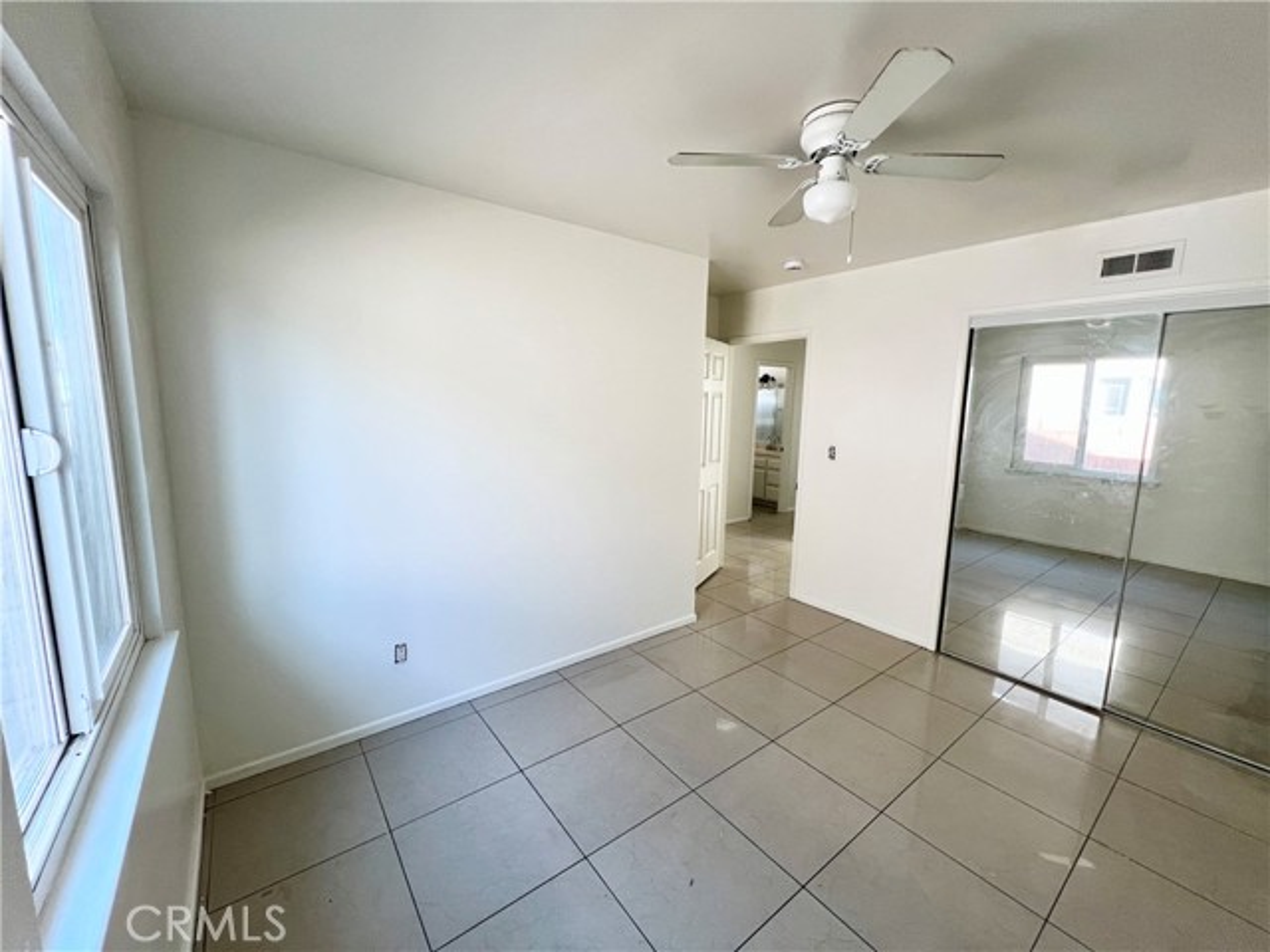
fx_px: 477
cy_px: 476
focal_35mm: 13
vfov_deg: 89.9
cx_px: 635
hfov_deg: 106.2
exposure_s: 1/99
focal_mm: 1.57
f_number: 1.8
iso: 100
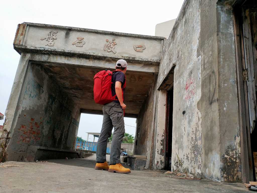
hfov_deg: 56.8
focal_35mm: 32
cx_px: 128
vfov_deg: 44.2
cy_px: 96
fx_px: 238
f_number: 2
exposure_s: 1/853
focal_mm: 4.5
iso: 124
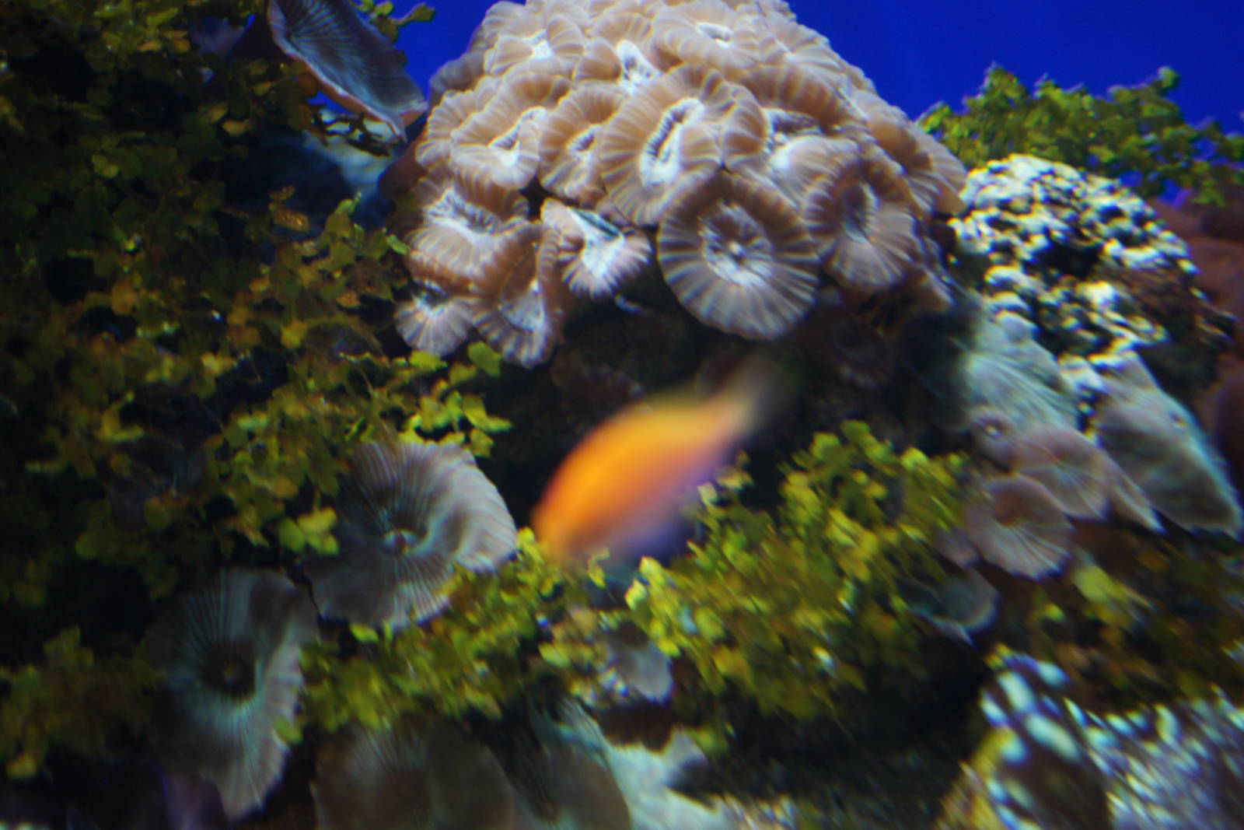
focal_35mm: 45
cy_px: 415
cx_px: 622
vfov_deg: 29.9
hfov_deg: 43.6
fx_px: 1555
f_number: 2.8
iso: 640
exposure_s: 1/125
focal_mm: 30
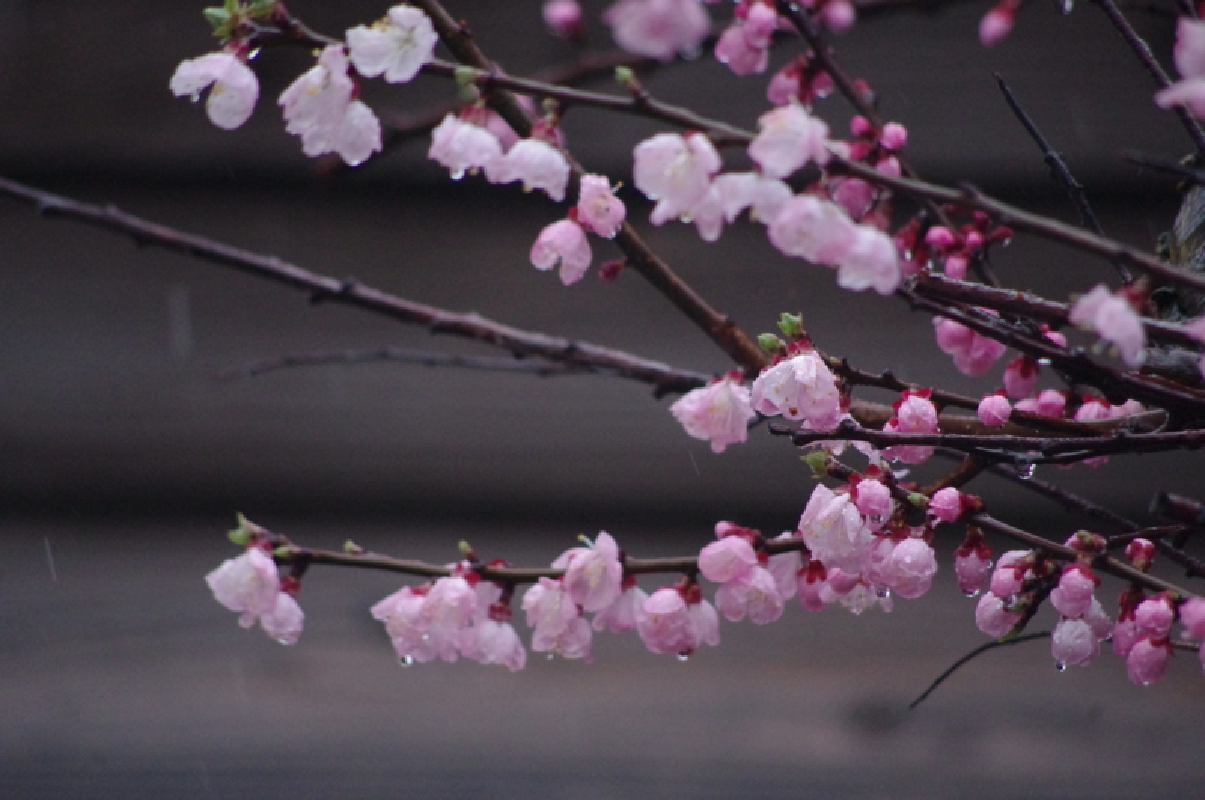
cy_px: 400
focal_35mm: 450
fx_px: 15041
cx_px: 602
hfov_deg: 4.6
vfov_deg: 3.0
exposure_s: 1/400
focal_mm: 300
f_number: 5.8
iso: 3200
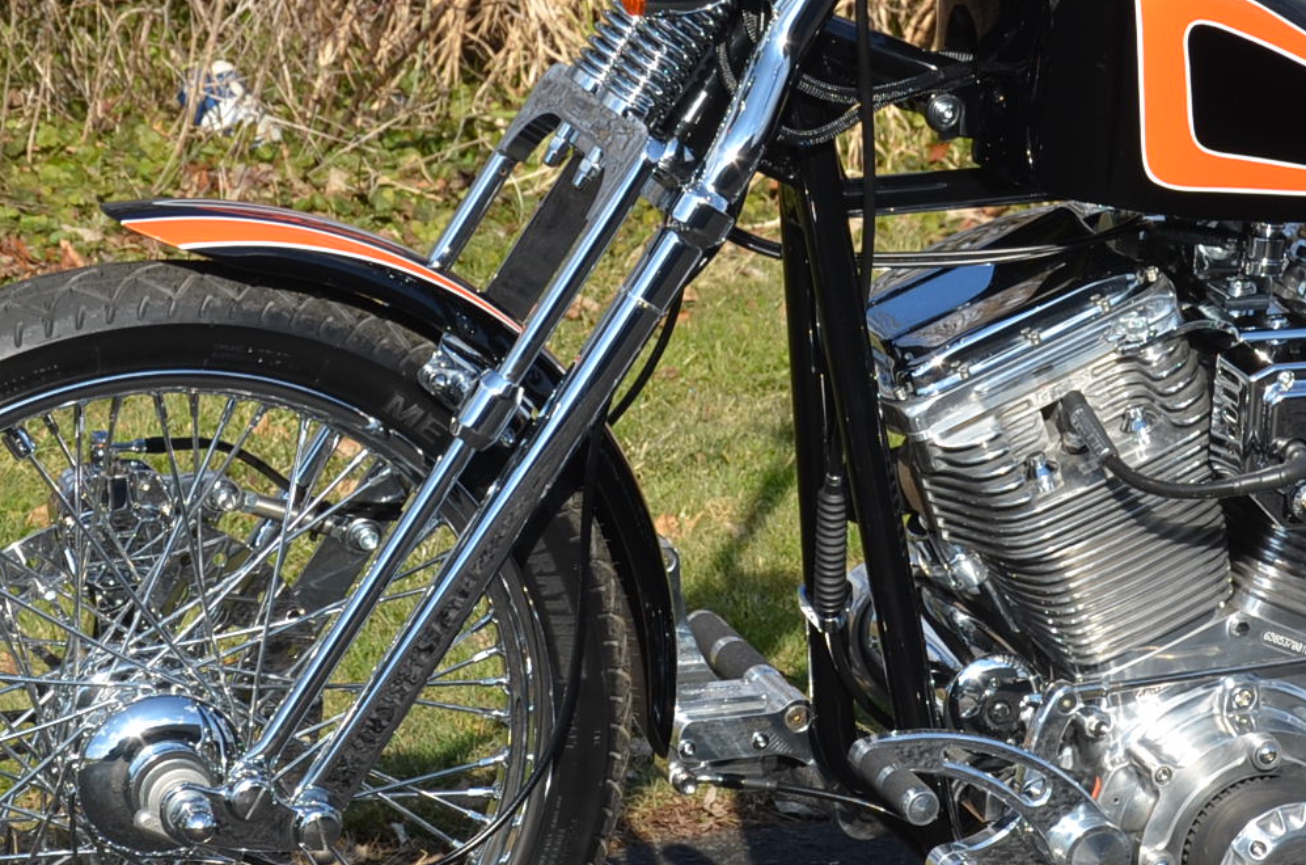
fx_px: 6443
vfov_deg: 7.7
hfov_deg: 11.5
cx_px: 1041
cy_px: 318
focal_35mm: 178
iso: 125
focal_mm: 48
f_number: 8
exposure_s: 1/250
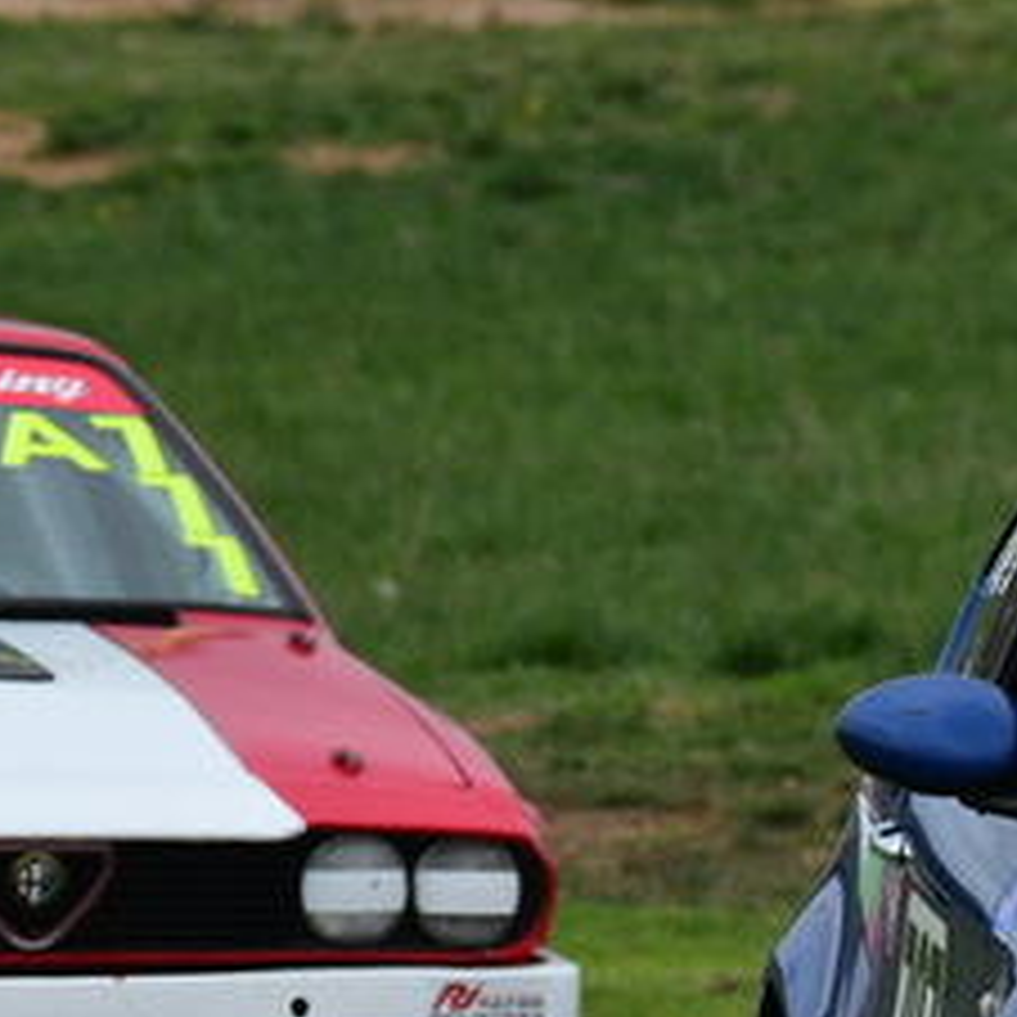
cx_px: 1314
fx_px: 74954
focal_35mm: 2255
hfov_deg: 0.8
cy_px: 837
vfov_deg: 0.8
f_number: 11
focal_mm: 500
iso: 1000
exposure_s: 1/640
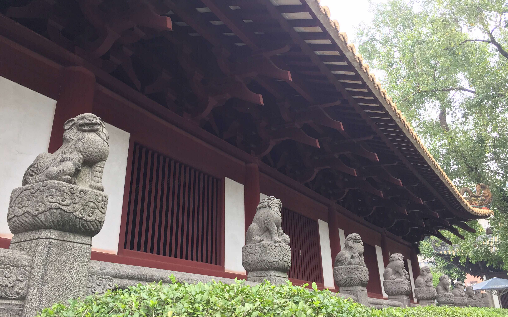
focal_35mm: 31
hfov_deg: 61.2
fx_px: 429
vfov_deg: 40.5
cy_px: 133
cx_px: 253
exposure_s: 1/167
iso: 32
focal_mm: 4.15
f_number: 2.2
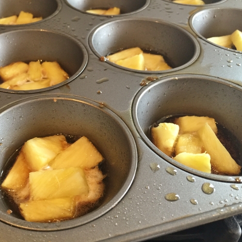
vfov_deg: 47.2
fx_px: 277
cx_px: 85
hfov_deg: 46.6
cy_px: 119
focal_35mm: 35
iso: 80
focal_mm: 4.15
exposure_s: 1/15
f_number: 2.2
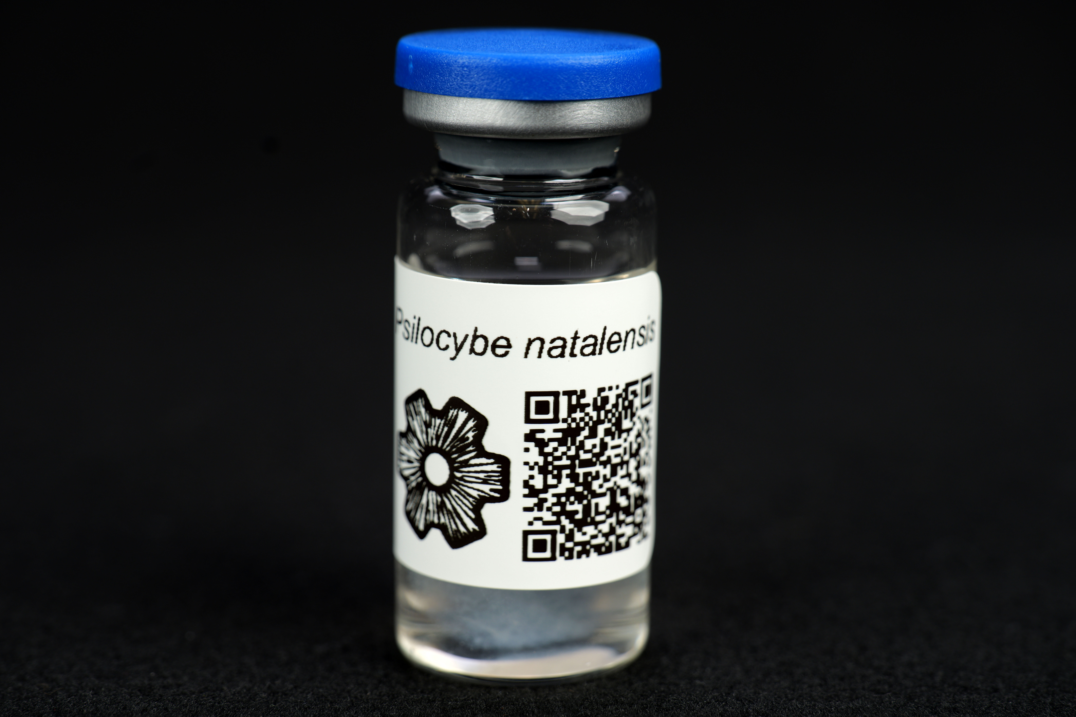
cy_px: 358
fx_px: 2390
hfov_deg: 25.4
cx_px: 538
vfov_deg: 17.1
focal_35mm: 80
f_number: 8
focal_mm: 80
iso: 100
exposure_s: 1/60
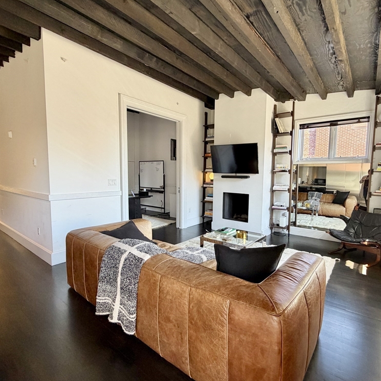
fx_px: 212
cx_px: 205
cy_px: 193
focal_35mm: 17
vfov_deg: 84.0
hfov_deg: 83.8
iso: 320
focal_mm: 2.22
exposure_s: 1/120
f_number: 2.2
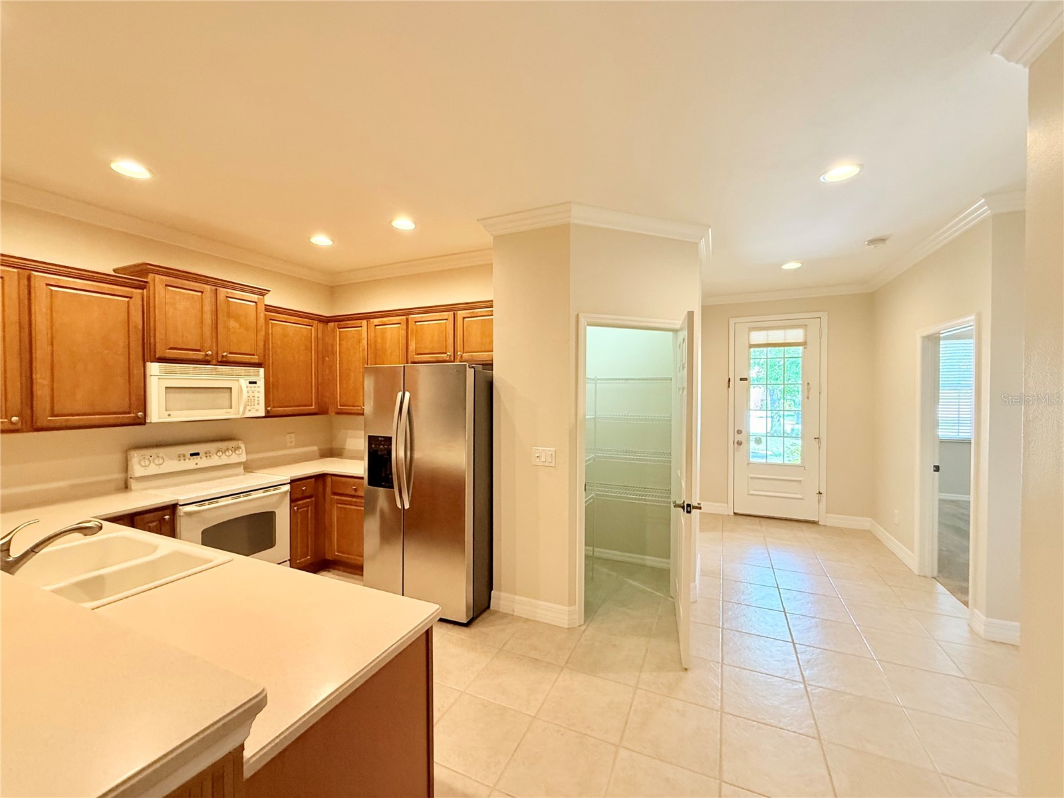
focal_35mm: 14
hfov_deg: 102.1
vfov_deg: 85.7
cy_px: 399
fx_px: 430
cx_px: 532
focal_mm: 2.22
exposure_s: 1/120
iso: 400
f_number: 2.2
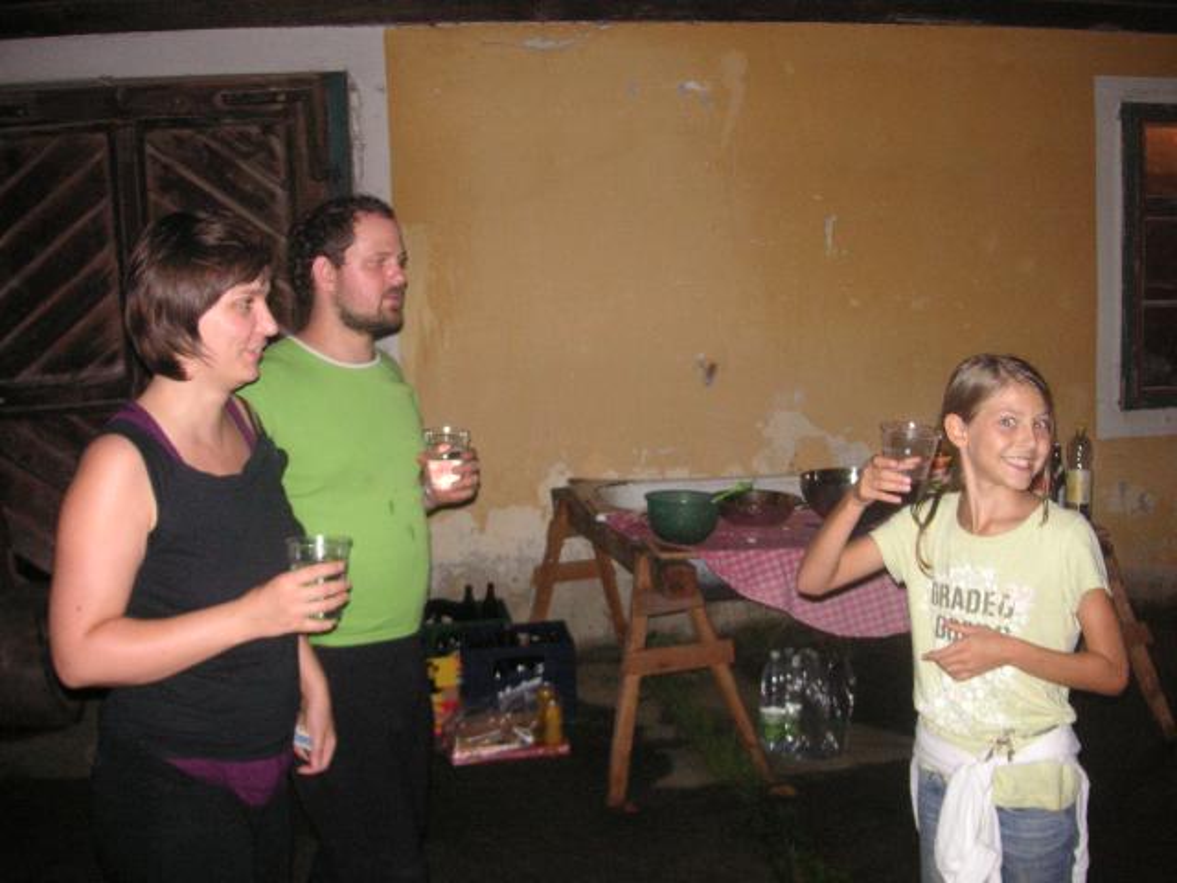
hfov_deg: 50.1
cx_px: 588
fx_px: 1258
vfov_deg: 38.7
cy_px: 442
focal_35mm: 37
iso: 160
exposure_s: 1/45
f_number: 2.8
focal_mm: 6.1
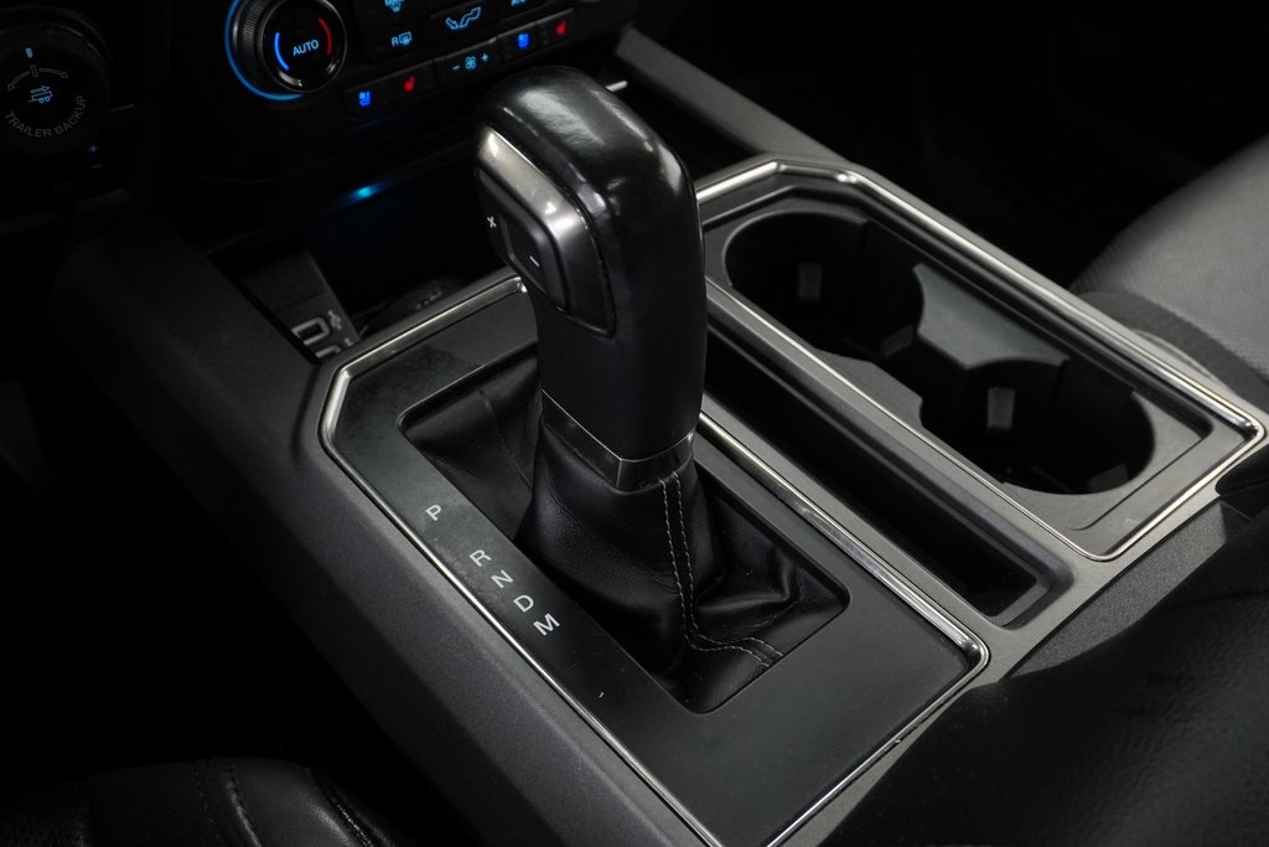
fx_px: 1269
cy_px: 424
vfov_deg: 36.9
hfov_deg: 53.1
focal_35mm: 36
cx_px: 634
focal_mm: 24
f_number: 5
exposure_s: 1/50
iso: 1600
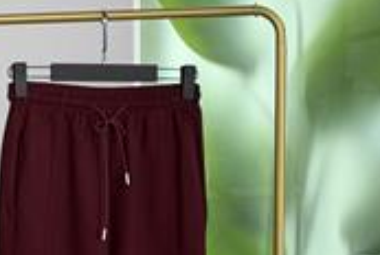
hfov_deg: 17.1
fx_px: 1258
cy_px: 228
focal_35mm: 119
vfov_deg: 11.5
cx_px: 103
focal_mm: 6.76
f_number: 1.78
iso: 64
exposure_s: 1/272
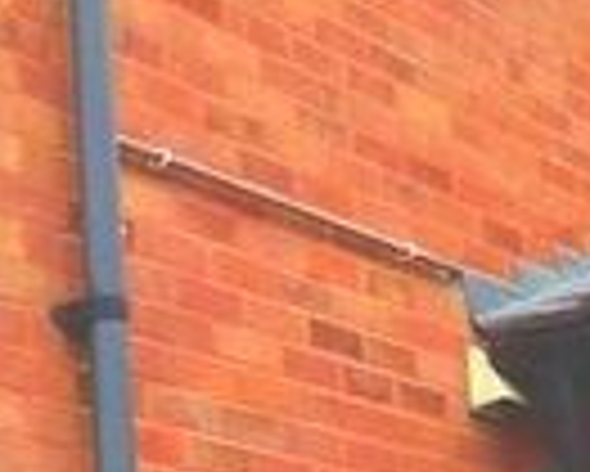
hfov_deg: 14.9
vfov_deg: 12.4
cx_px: -86
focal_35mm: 125
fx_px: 2184
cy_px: 267
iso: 100
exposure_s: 1/320
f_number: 4
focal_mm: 4.3
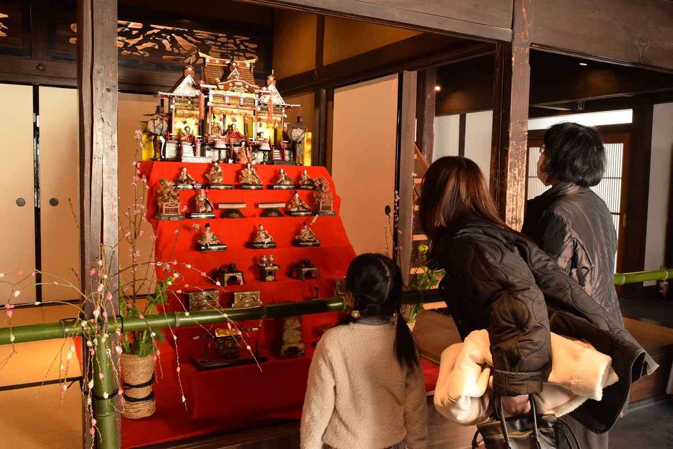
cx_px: 336
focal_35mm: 33
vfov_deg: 40.0
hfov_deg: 57.2
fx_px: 617
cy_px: 224
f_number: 9
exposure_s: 1/80
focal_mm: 22
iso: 3200
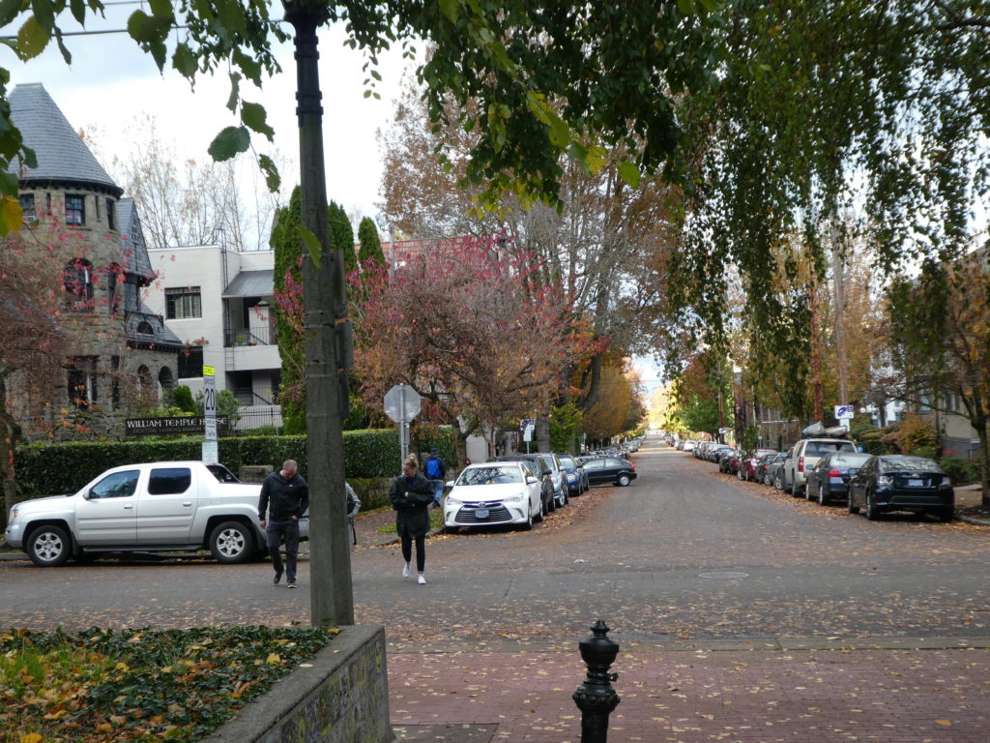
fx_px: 1344
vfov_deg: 30.9
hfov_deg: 40.4
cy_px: 372
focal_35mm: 47
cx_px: 495
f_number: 4
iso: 80
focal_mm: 8.4
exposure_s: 1/125
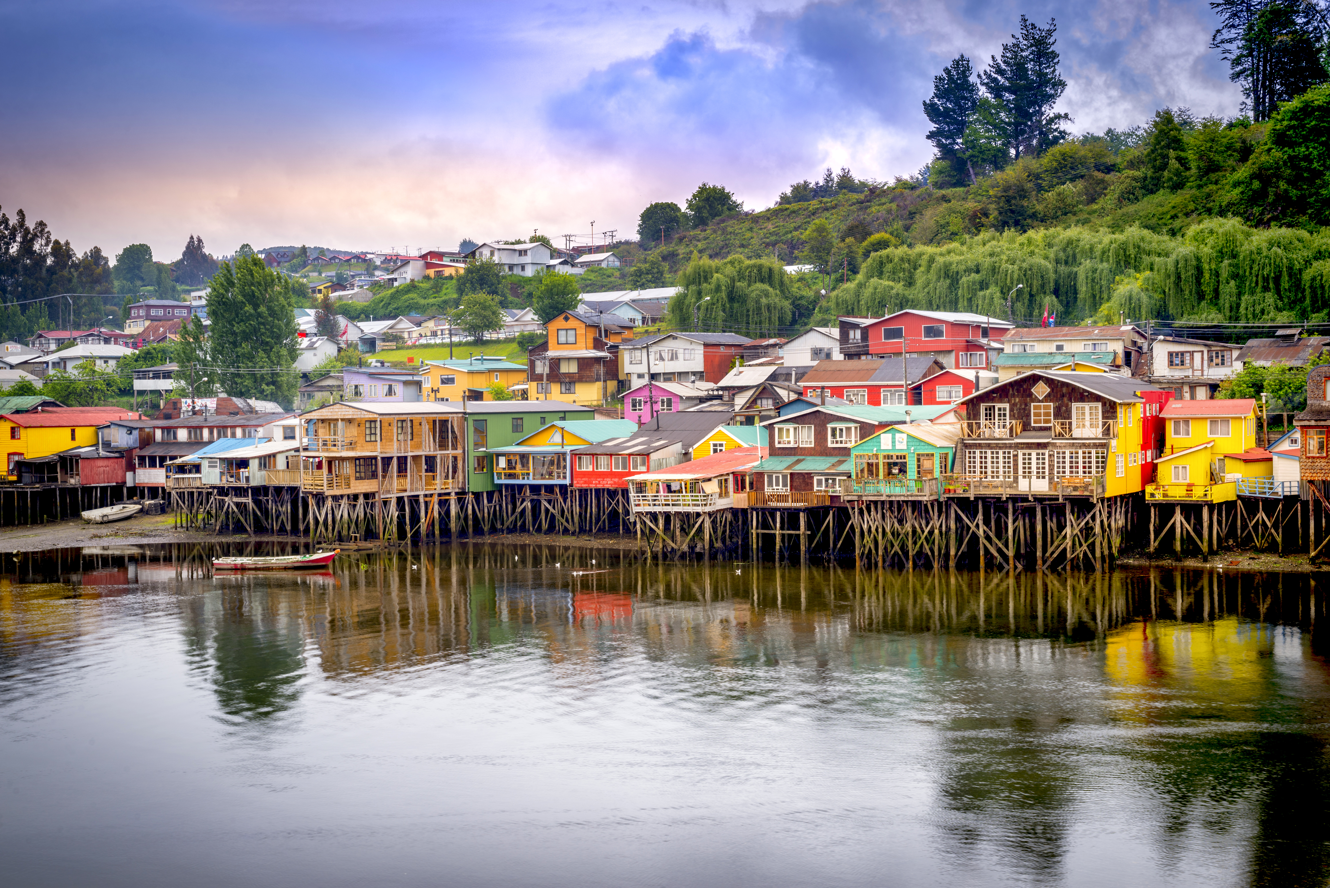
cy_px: 444
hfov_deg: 39.6
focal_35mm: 50
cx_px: 665
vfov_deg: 27.0
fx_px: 1848
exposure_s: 1/13
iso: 100
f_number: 16
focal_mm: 50
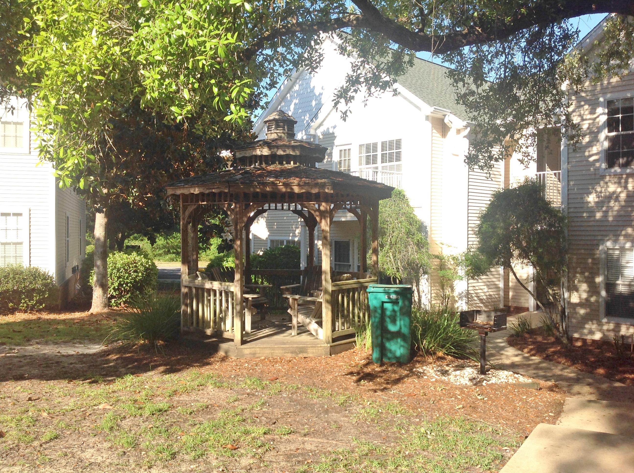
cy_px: 236
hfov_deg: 52.7
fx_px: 640
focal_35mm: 35
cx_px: 317
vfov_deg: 40.6
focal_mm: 4.28
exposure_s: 1/1008
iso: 50
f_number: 2.4
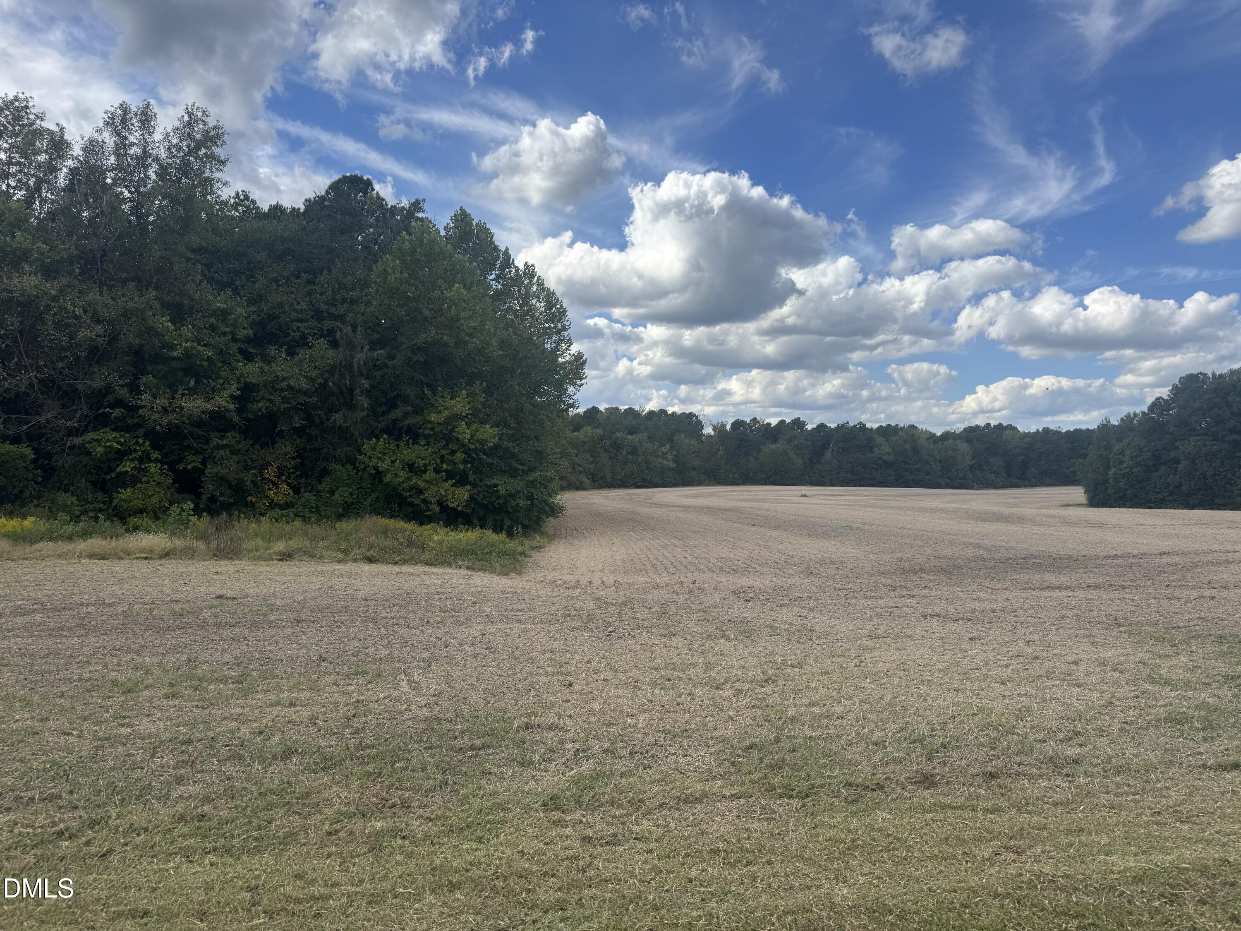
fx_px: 860
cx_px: 620
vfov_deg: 56.8
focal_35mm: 24
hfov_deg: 71.6
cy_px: 466
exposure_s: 1/4310
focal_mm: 6.76
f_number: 1.78
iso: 80
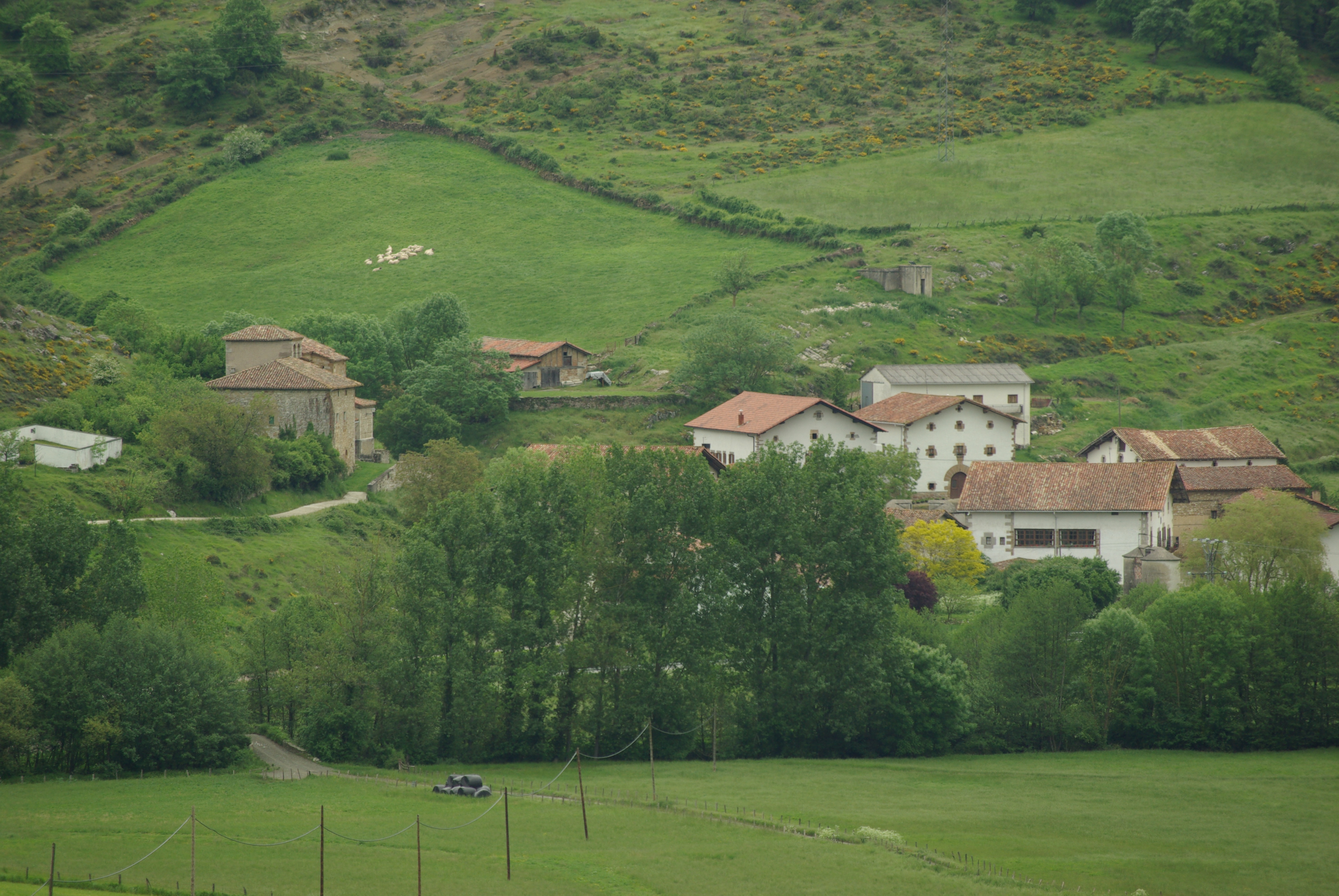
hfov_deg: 6.9
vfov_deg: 4.6
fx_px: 11172
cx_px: 670
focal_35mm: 300
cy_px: 448
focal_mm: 200
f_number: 6.7
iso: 200
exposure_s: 1/250
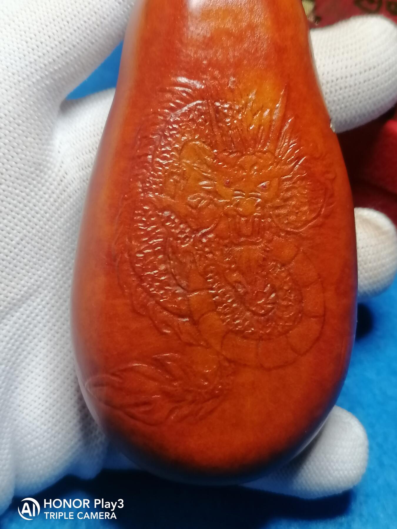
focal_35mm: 53
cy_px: 264
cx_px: 198
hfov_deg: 27.5
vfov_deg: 36.2
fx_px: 810
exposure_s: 1/33.3
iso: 125
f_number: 1.8
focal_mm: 5.4
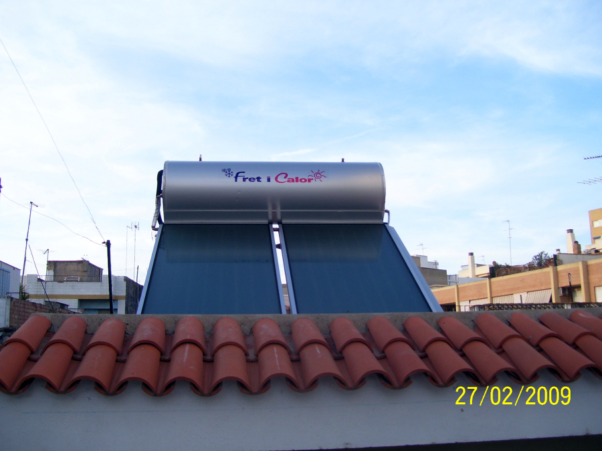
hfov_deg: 50.1
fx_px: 643
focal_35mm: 37
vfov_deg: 38.7
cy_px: 226
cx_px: 301
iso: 80
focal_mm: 6
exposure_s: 1/250
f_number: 2.7
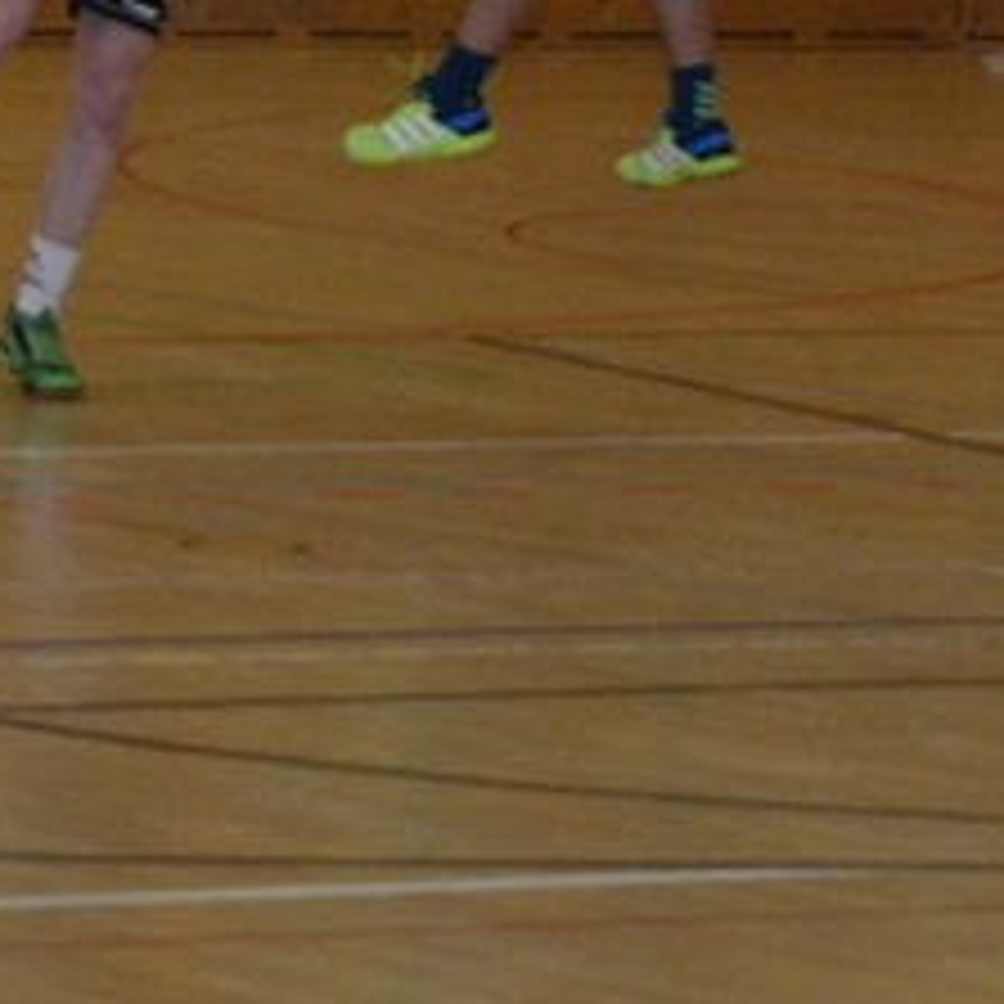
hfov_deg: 4.9
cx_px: -133
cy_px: -155
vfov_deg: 4.9
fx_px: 11715
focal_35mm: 357
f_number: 5
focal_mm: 52
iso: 800
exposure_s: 1/250
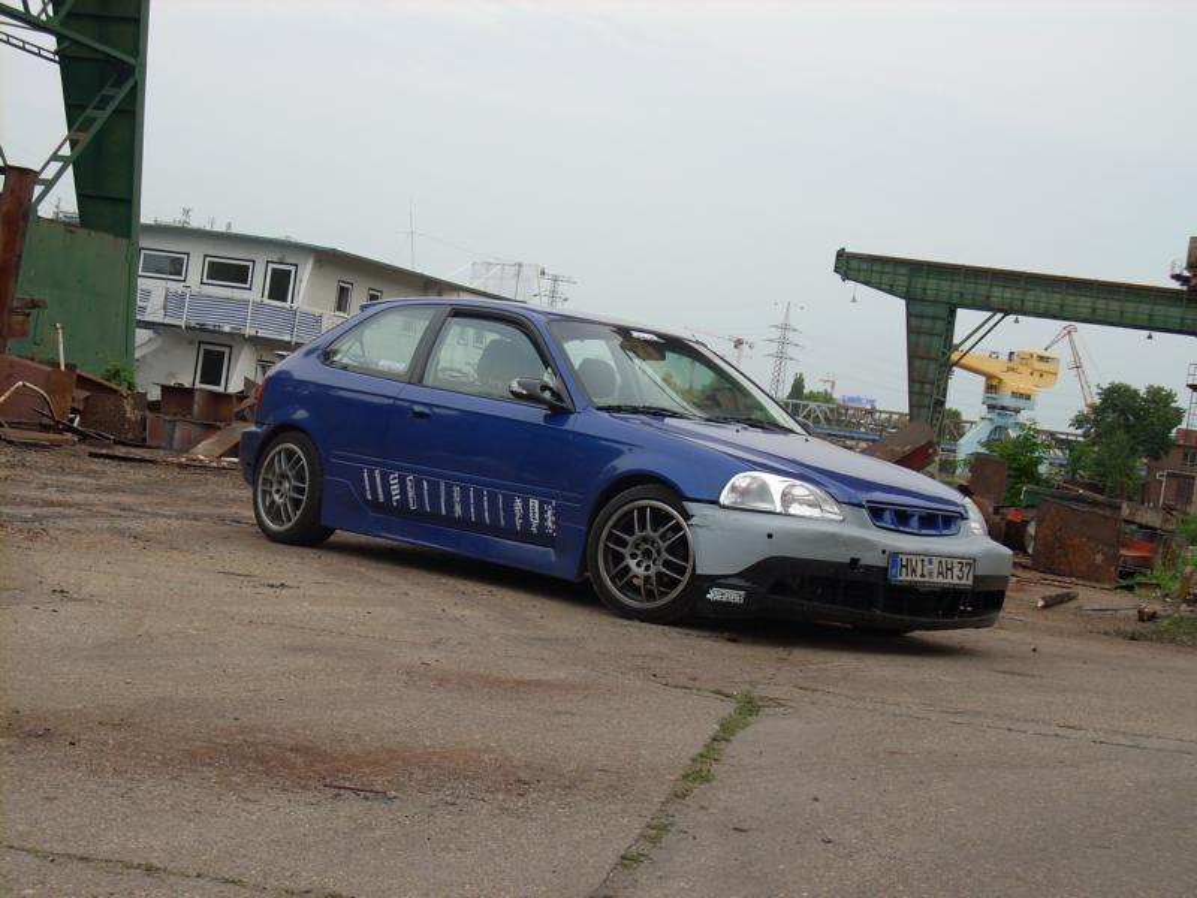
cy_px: 449
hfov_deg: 29.8
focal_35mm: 65
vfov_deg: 22.6
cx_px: 598
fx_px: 2248
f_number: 3.8
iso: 64
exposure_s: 1/105
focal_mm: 10.7
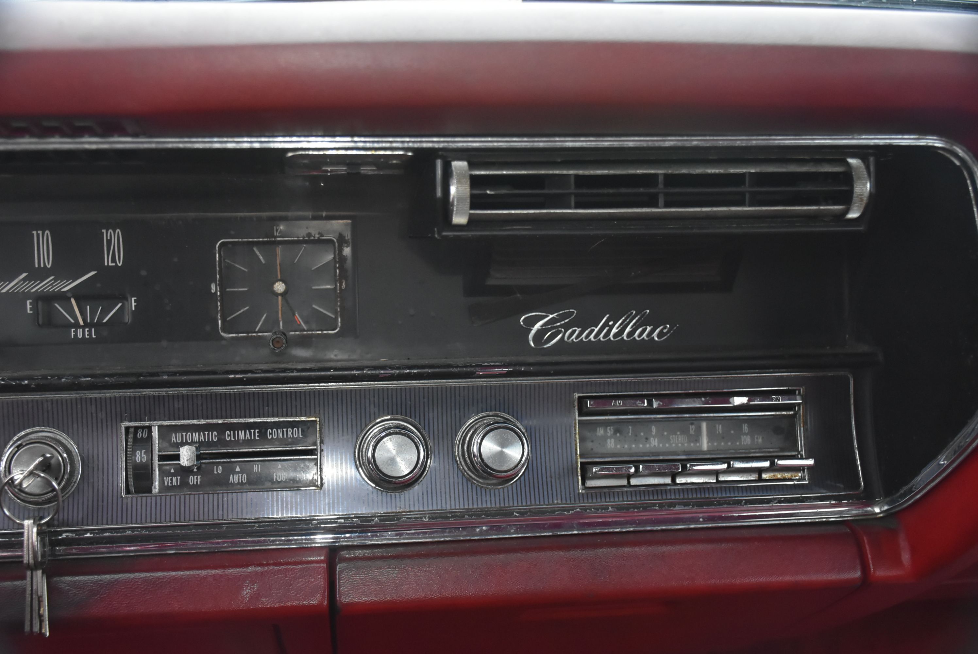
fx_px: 1101
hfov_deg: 47.9
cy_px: 327
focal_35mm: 40
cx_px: 489
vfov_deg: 33.1
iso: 2200
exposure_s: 1/60
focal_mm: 27
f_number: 4
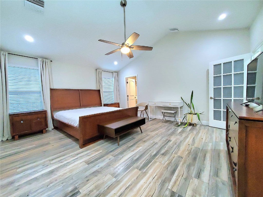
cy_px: 98
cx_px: 132
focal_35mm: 13
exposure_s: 1/60.2
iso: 640
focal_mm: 1.8
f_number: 2.2
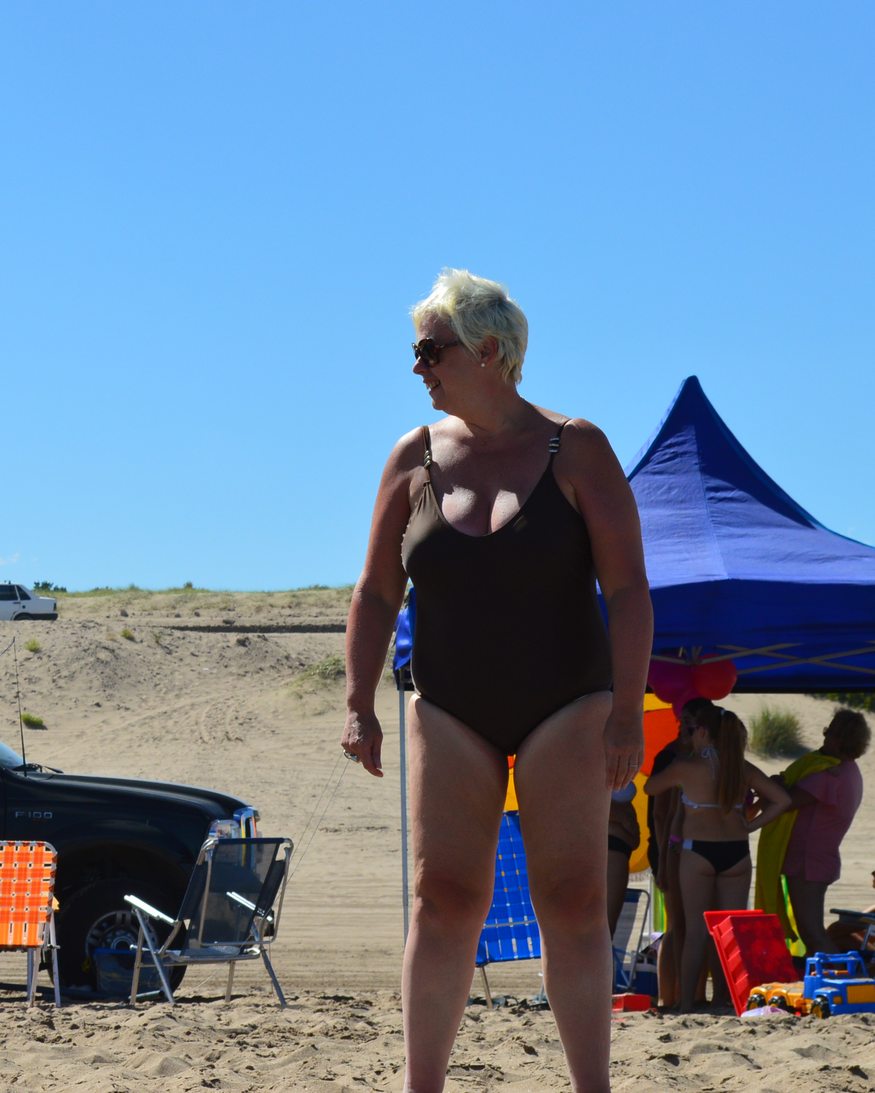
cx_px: 118
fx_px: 3778
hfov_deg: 13.1
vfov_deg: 16.5
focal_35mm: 117
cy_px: 546
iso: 360
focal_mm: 55
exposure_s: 1/500
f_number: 11
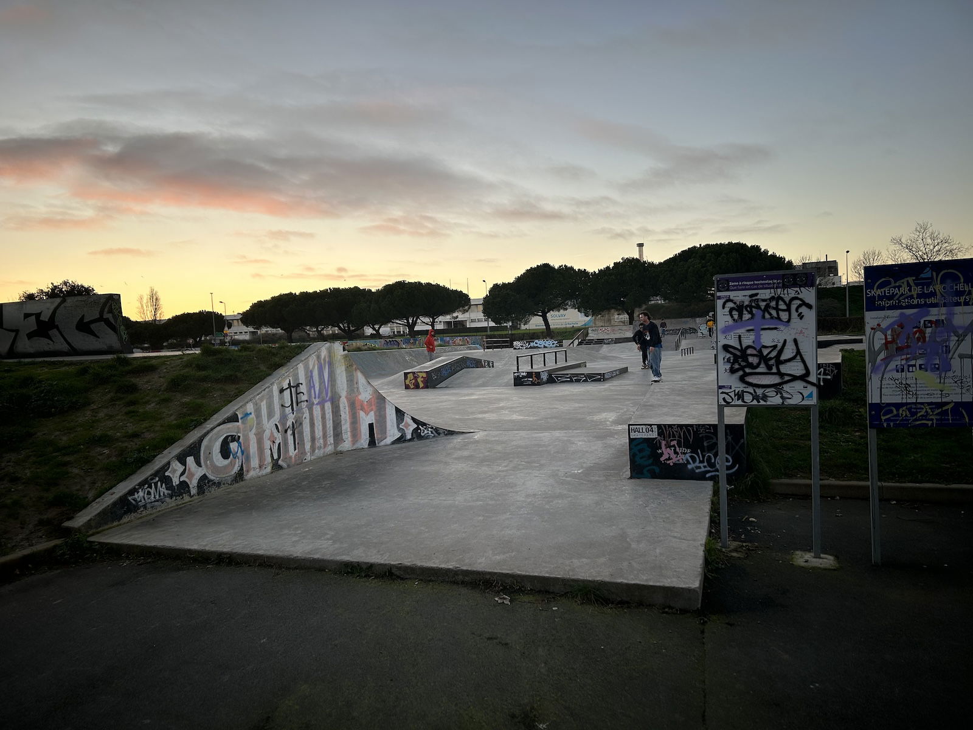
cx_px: 486
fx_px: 731
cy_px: 365
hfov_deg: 67.3
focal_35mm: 26
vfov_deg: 53.1
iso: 50
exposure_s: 1/404
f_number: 1.5
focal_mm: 5.7
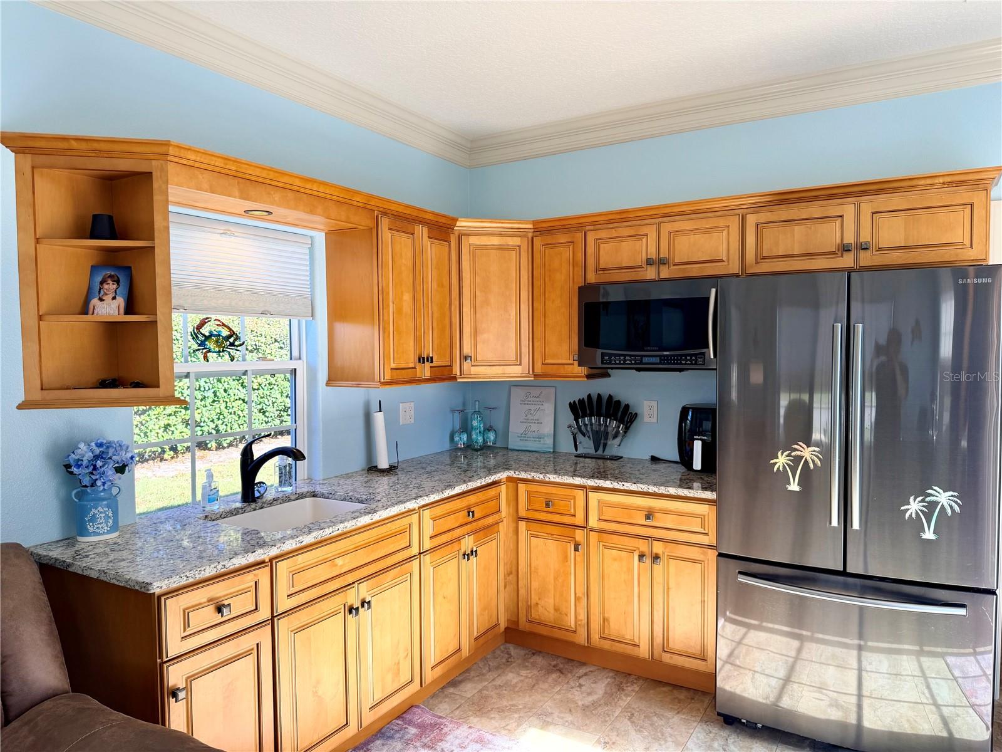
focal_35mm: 24
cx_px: 501
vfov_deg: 56.8
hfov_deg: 71.6
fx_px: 695
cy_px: 376
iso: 64
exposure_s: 1/255
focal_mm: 6.76
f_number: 1.78
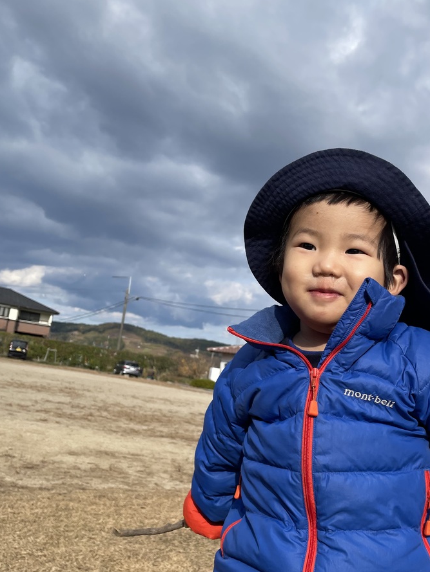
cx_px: 304
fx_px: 646
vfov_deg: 47.8
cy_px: 314
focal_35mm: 39
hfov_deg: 36.2
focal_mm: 4.2
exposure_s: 1/3300
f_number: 1.6
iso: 32
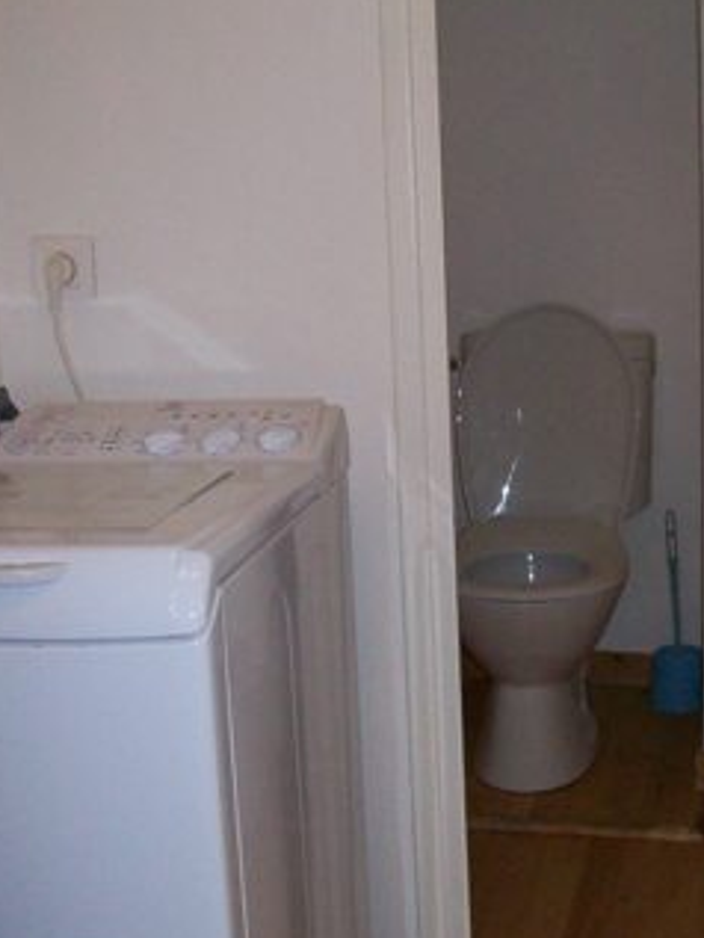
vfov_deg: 31.7
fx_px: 1653
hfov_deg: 23.9
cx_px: 481
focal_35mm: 61
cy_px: 493
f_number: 2.7
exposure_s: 1/64
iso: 200
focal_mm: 6
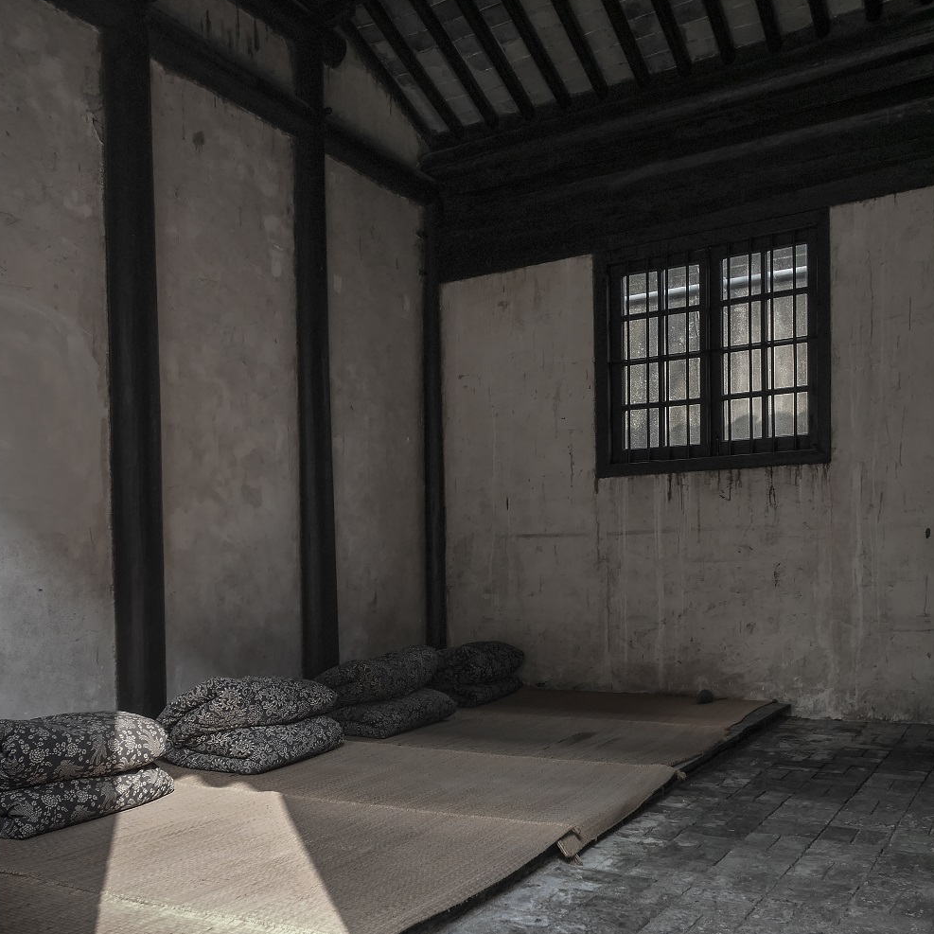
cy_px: 593
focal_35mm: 31
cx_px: 466
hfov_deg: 52.5
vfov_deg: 51.9
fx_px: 946
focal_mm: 13
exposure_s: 1/100
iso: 200
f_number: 4.5
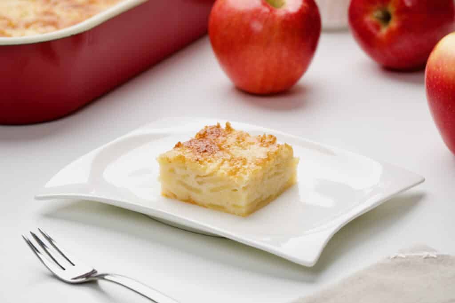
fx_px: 2136
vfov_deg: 8.1
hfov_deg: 12.2
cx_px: 228
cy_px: 152
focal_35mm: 169
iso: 100
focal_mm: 169
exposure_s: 1/6
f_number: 9
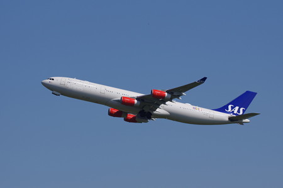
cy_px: 94
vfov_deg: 5.4
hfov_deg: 8.1
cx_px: 142
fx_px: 2002
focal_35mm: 255
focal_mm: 170
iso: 160
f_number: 8
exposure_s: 1/640
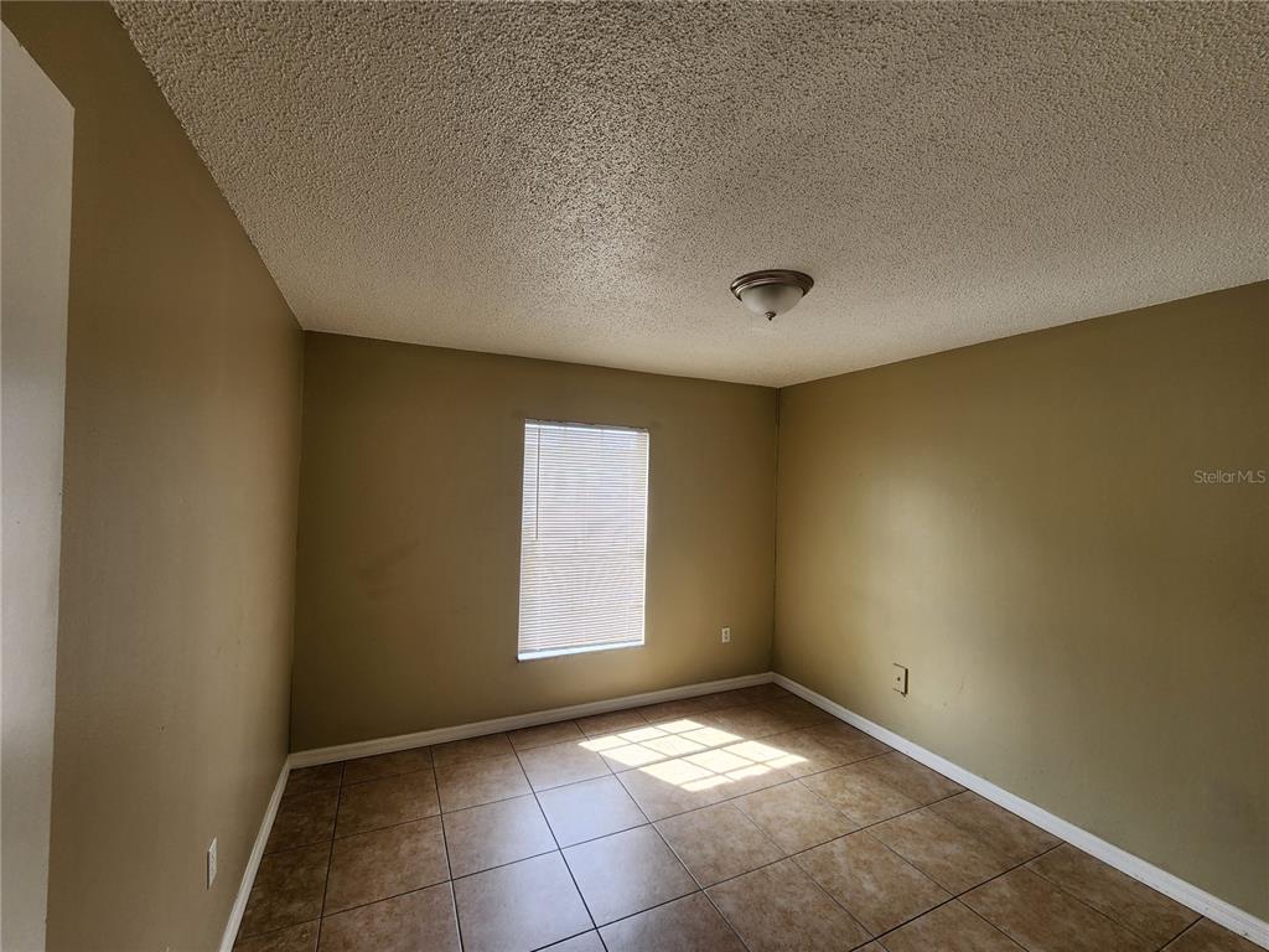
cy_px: 476
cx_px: 634
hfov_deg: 106.2
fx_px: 477
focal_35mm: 13
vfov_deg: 89.9
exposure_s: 1/120
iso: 64
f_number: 2.2
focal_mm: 2.2
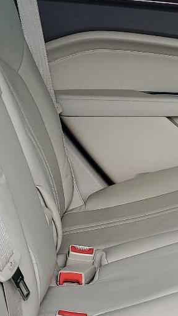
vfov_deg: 23.9
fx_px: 747
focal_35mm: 89
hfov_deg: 13.0
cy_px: 179
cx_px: 243
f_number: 1.5
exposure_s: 1/286
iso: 50
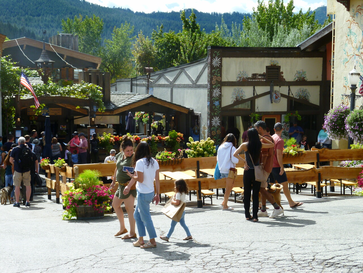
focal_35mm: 66
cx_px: 182
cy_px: 136
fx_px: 692
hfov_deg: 29.4
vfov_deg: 22.3
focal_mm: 11.8
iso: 80
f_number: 4.8
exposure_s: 1/200
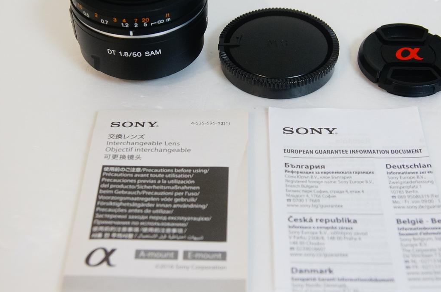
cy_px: 119
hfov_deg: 34.0
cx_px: 225
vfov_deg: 22.9
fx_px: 722
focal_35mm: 59
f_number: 4
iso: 1000
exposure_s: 1/60
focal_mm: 28
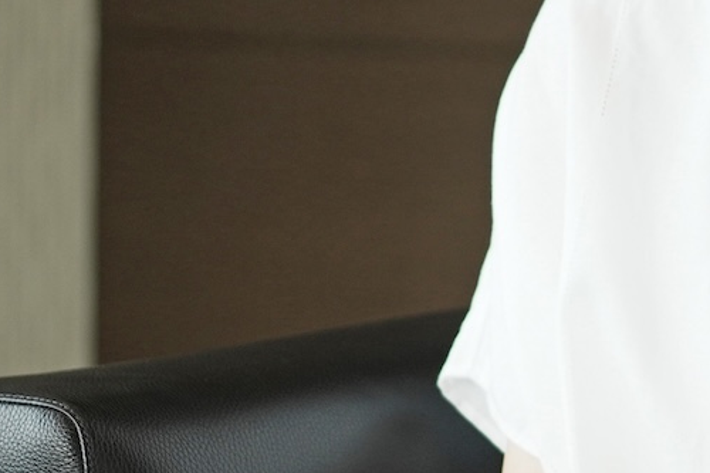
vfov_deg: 6.2
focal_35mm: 220
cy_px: 15
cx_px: 1132
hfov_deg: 9.1
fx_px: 4337
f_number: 2.2
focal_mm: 55
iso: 200
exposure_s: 1/640
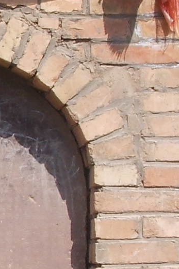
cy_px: 221
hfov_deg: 6.6
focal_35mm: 202
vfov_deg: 10.1
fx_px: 1505
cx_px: -175
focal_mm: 6.6
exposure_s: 1/250
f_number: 6.3
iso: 50
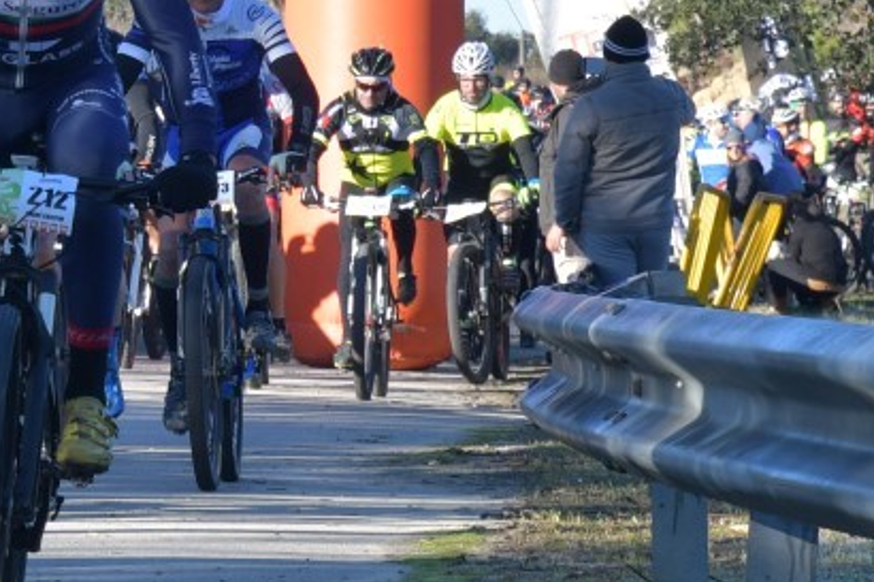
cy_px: -47
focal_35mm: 391
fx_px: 9488
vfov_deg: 3.5
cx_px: -409
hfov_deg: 5.2
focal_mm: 66
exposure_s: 1/320
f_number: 7.1
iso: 200
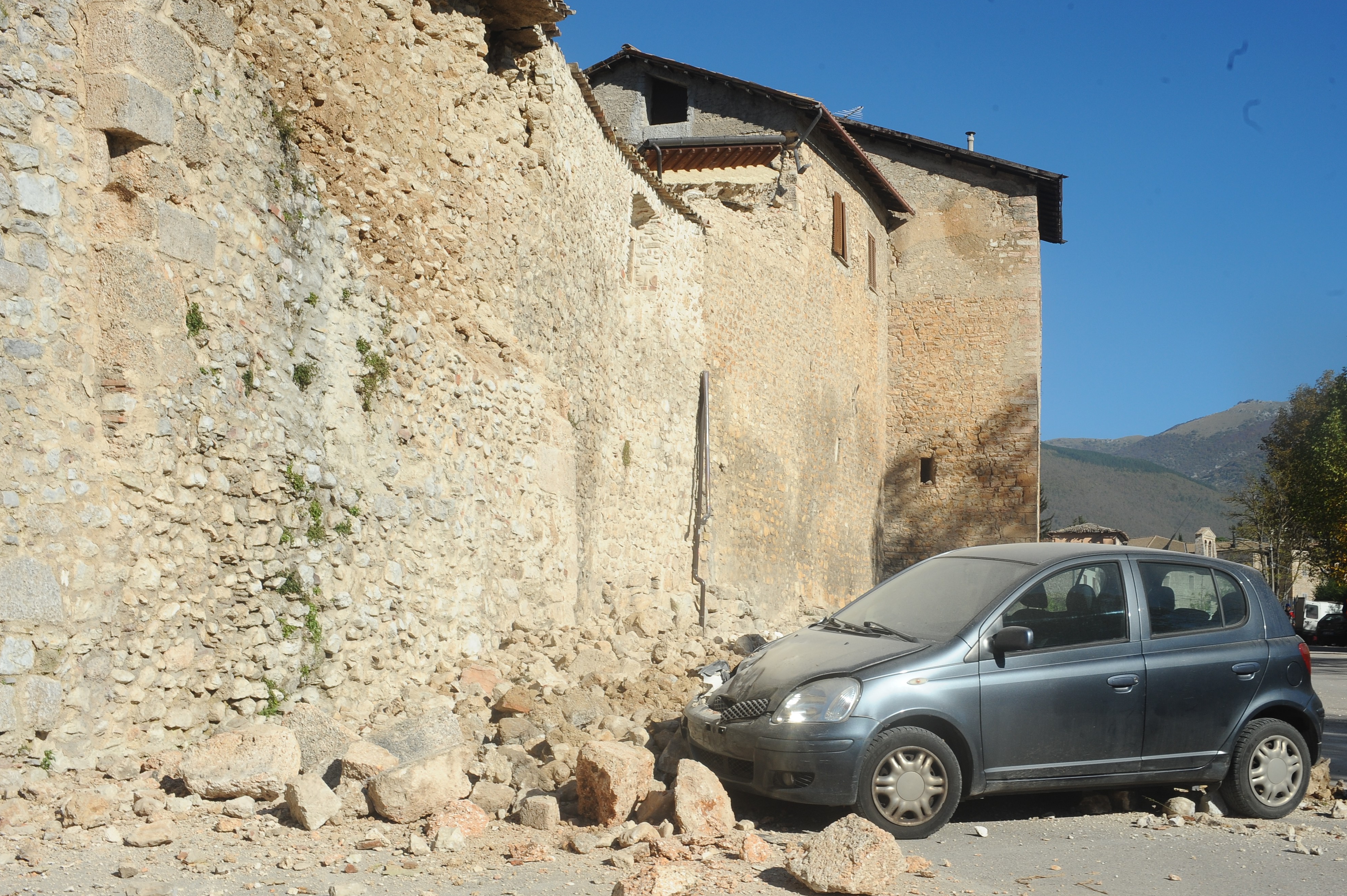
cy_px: 478
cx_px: 711
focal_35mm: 43
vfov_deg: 31.1
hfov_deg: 45.4
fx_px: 1608
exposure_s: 1/500
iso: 400
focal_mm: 40
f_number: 13
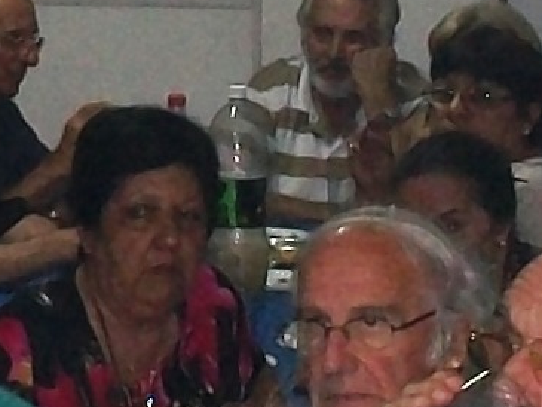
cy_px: -90
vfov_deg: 7.1
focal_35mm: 207
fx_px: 3242
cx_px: -74
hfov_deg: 9.5
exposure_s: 1/30
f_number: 4.5
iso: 250
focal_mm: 6.3
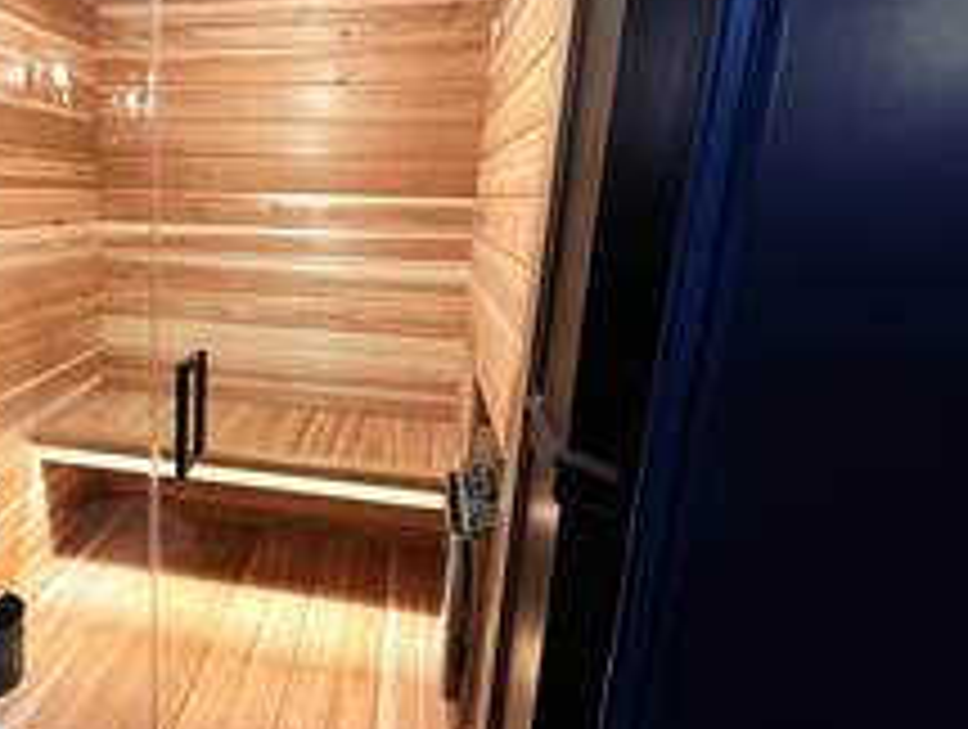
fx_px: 728
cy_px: 351
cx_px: 221
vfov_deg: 53.2
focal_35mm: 26
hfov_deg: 62.6
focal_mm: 2.22
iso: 400
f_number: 2.2
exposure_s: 1/60
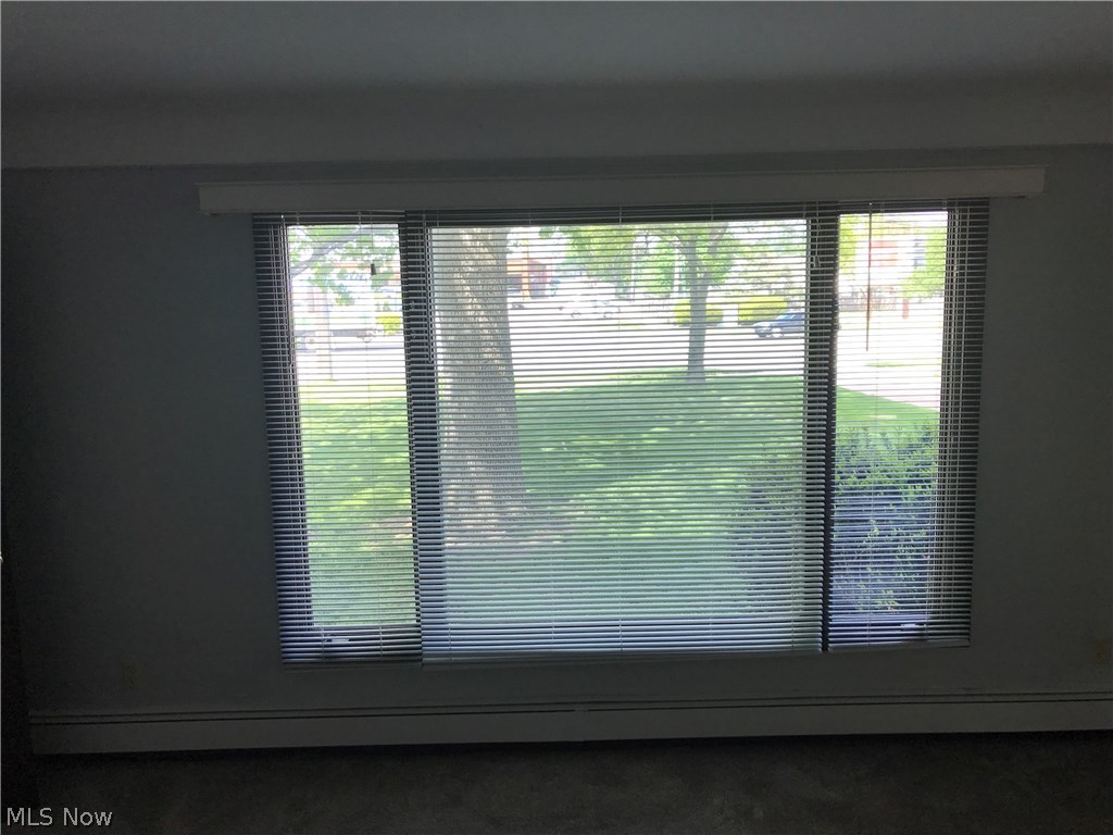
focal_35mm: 28
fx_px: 900
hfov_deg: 63.4
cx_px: 556
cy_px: 418
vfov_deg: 49.7
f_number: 1.8
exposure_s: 1/217
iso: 20
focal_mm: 3.99
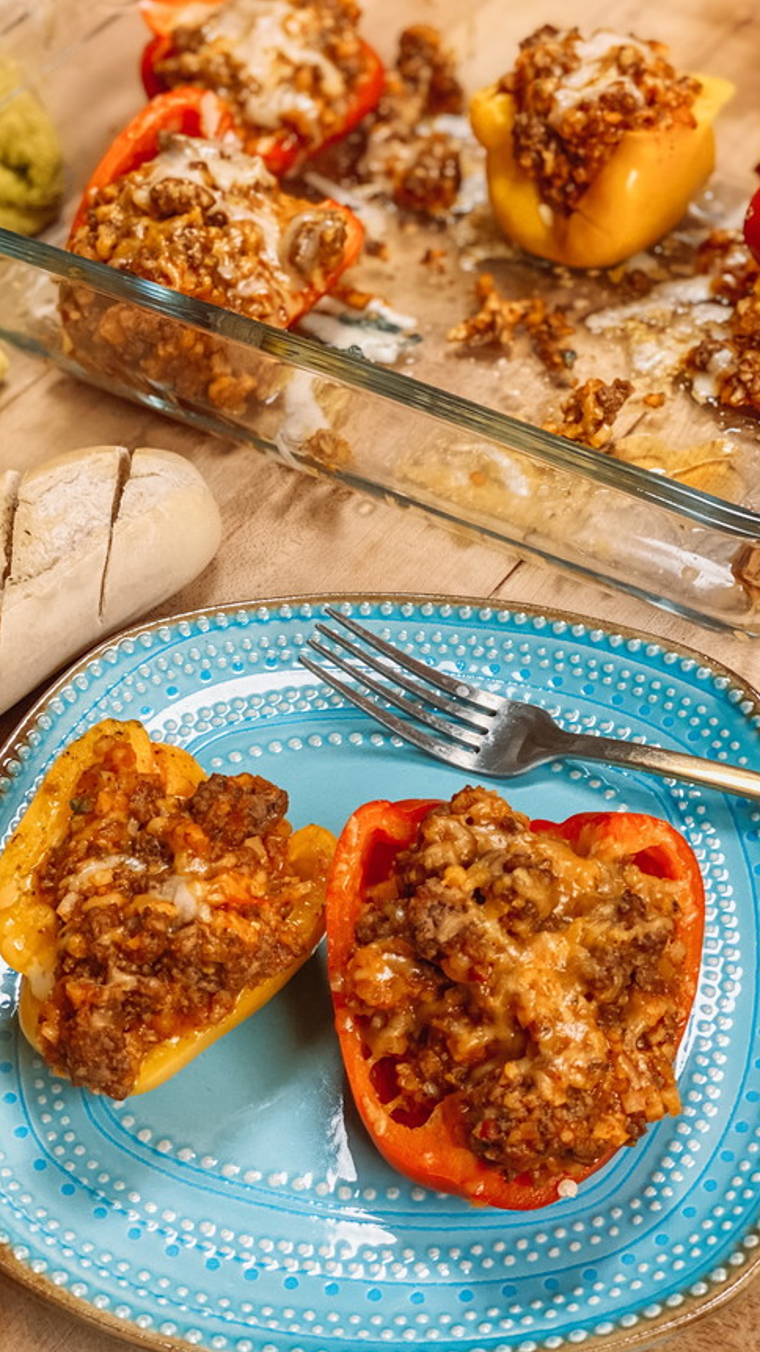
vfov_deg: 36.6
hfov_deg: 21.1
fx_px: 2043
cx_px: 358
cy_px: 678
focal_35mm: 57
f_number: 2
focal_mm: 6
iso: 160
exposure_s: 1/120
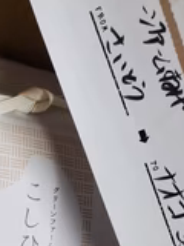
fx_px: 461
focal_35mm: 65
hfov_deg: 21.9
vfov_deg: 27.4
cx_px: 9
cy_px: 268
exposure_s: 1/120
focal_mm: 4.3
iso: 160
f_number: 2.4
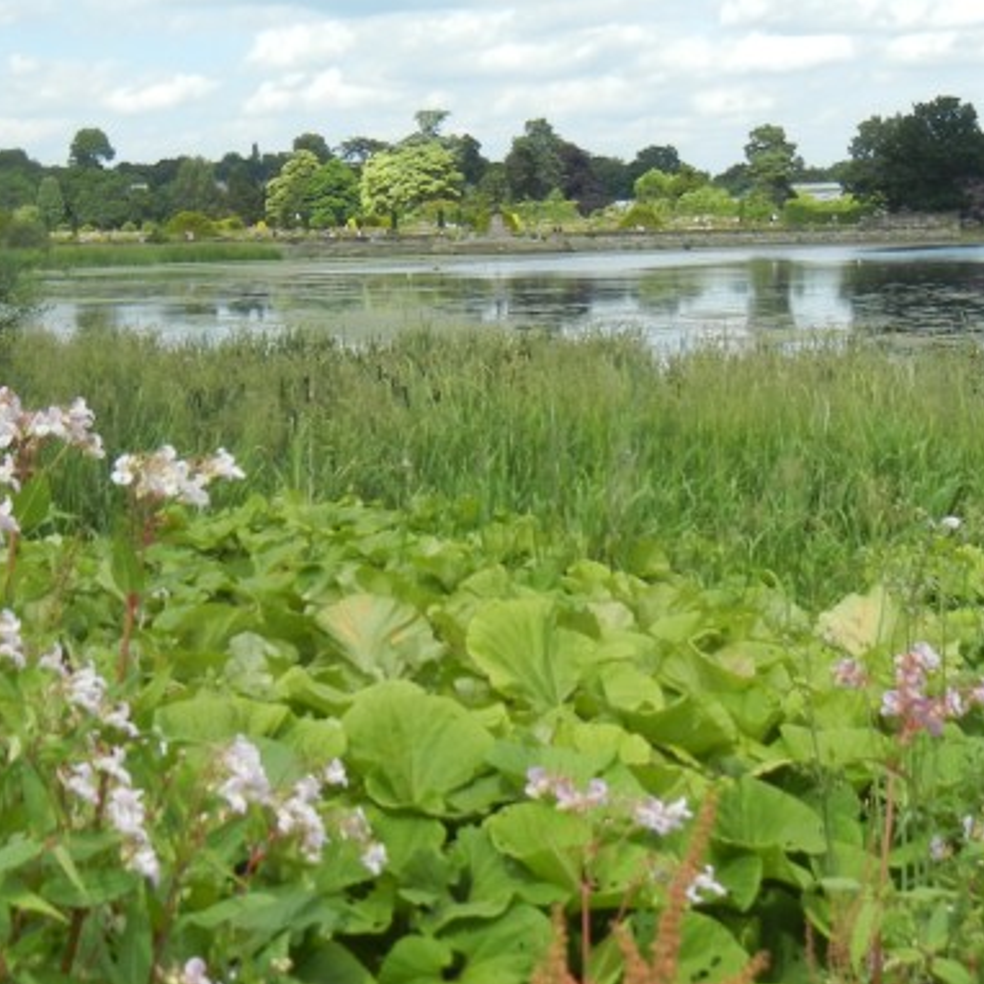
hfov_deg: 24.3
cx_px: 474
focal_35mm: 71
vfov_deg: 24.3
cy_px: 531
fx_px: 2283
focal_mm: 5.4
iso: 160
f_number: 3.5
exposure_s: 1/963
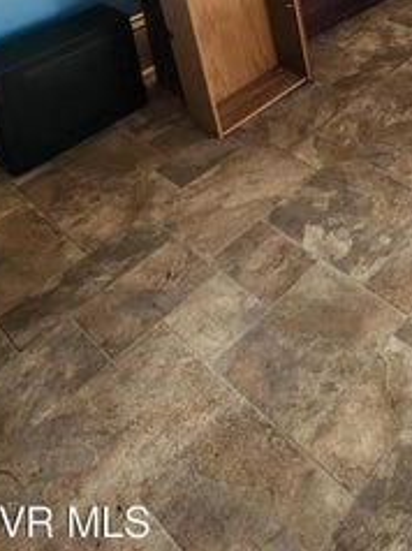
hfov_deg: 31.9
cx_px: 523
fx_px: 556
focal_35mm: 35
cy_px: -150
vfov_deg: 36.4
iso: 80
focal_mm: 2.2
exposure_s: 1/60
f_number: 2.2
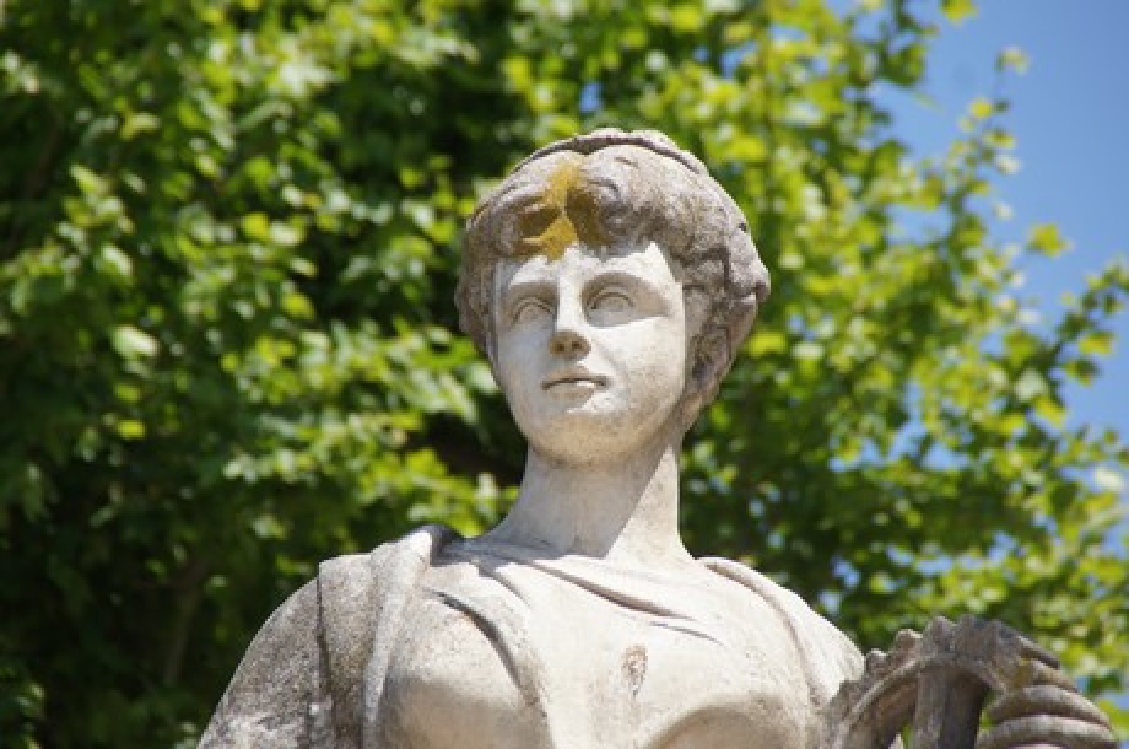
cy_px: 374
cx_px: 564
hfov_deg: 6.9
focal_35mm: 300
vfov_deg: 4.6
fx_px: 9392
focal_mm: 200
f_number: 6.3
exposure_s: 1/320
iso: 100
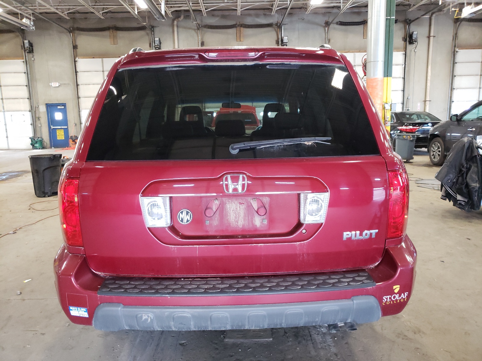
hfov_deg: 67.3
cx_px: 241
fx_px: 362
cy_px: 180
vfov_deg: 53.1
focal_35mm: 26
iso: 346
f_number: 1.5
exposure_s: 1/60.2
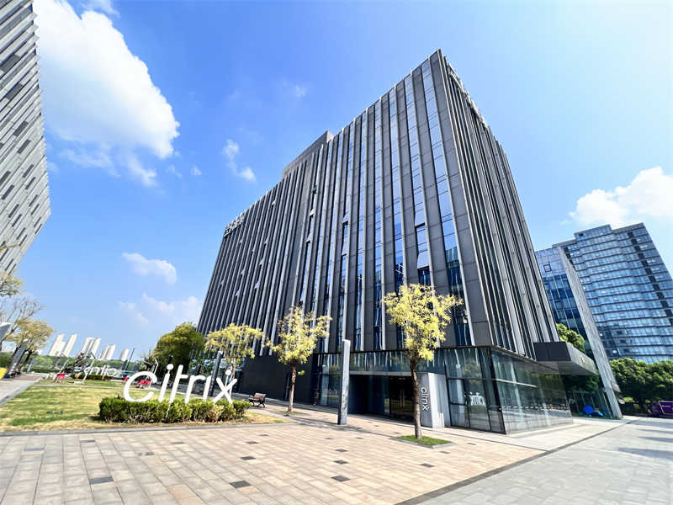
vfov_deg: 89.9
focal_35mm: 13
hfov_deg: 106.2
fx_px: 253
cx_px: 336
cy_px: 252
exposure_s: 1/881
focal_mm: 1.57
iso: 32
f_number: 1.8
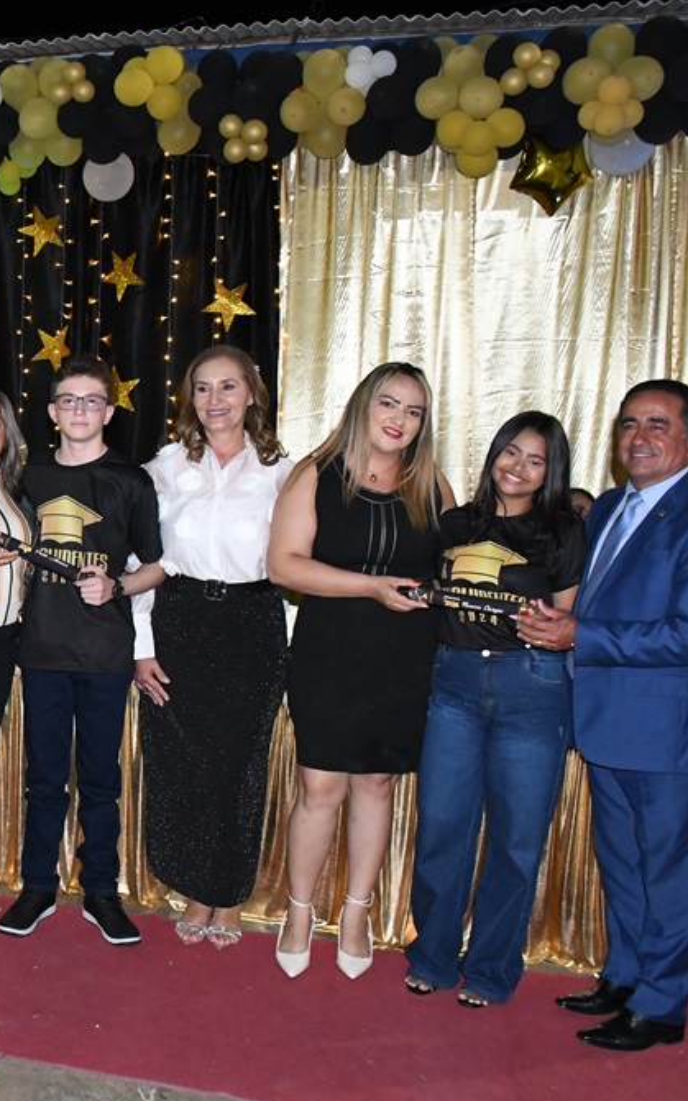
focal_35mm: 42
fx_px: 1261
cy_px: 557
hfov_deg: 27.5
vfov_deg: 47.2
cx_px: -99
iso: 5000
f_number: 6.3
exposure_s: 1/160
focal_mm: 18
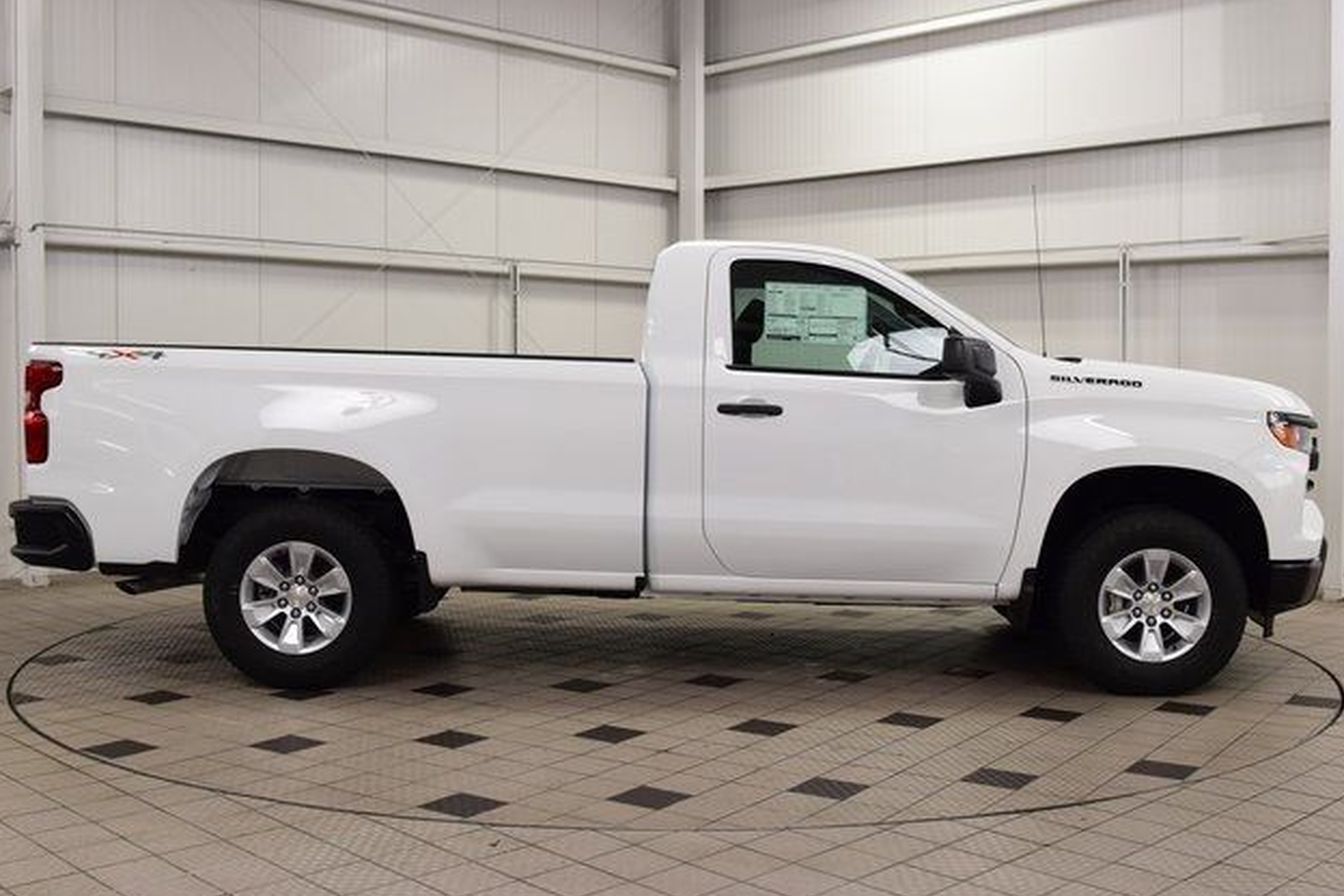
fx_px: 1493
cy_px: 456
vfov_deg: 33.4
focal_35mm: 40
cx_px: 668
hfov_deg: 48.5
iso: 400
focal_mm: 26
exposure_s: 1/30
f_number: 7.1
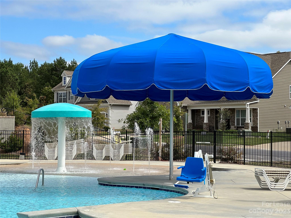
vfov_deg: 19.1
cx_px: 146
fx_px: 647
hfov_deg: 25.3
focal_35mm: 77
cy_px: 109
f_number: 2.8
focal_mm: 9
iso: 32
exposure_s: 1/867
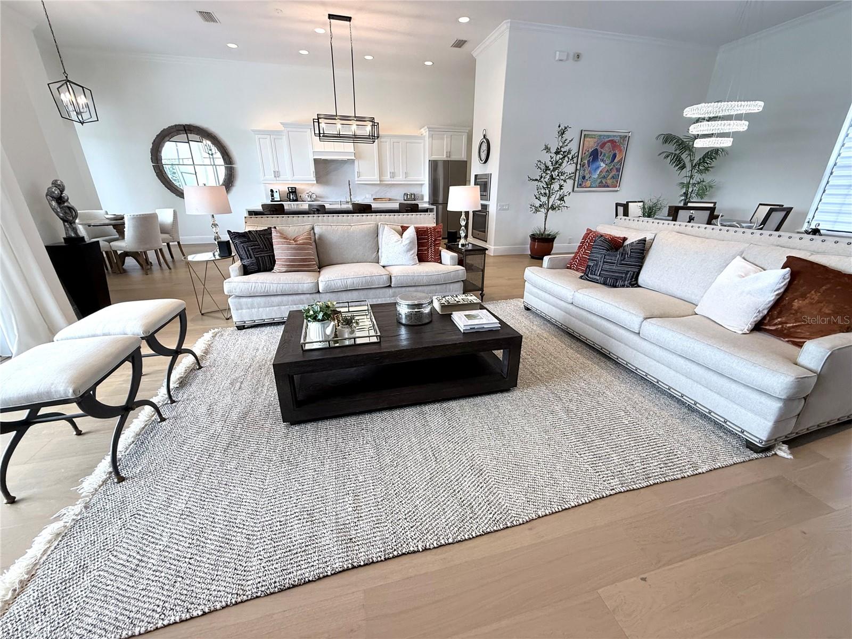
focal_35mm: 14
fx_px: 345
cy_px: 320
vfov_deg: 85.7
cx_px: 426
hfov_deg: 102.1
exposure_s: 1/120
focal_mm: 2.22
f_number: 2.2
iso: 200
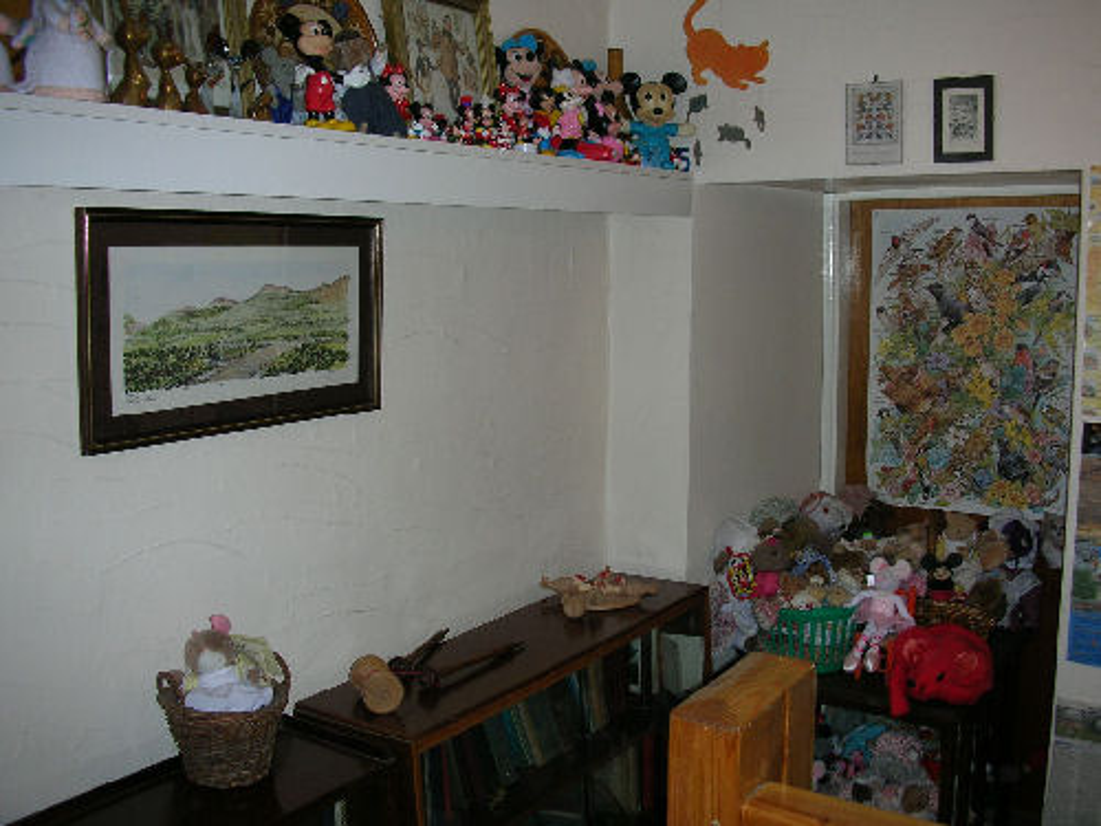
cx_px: 550
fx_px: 1113
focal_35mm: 35
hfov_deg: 52.6
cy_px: 413
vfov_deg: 40.7
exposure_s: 1/60.1
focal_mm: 5.8
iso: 50
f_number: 3
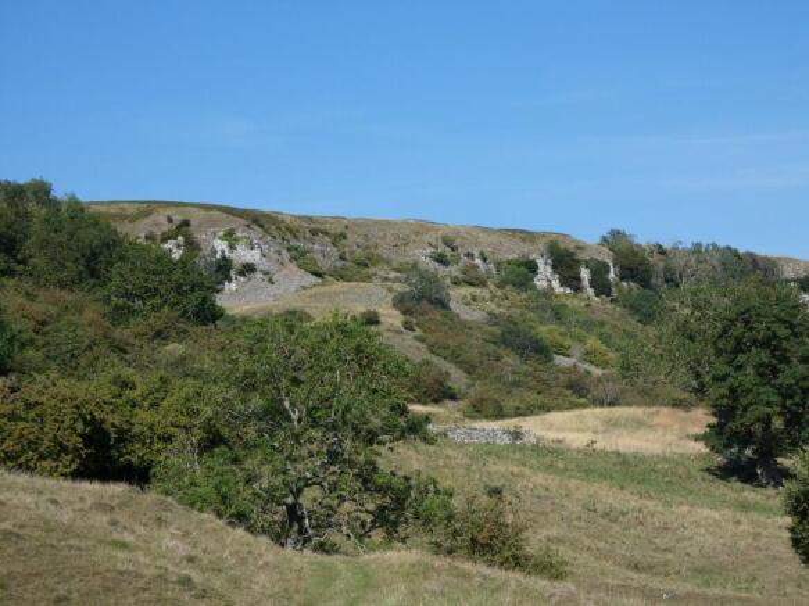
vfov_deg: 16.4
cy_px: 303
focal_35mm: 90
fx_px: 2103
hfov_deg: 21.8
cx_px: 404
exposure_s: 1/500
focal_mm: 16
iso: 80
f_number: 4.7
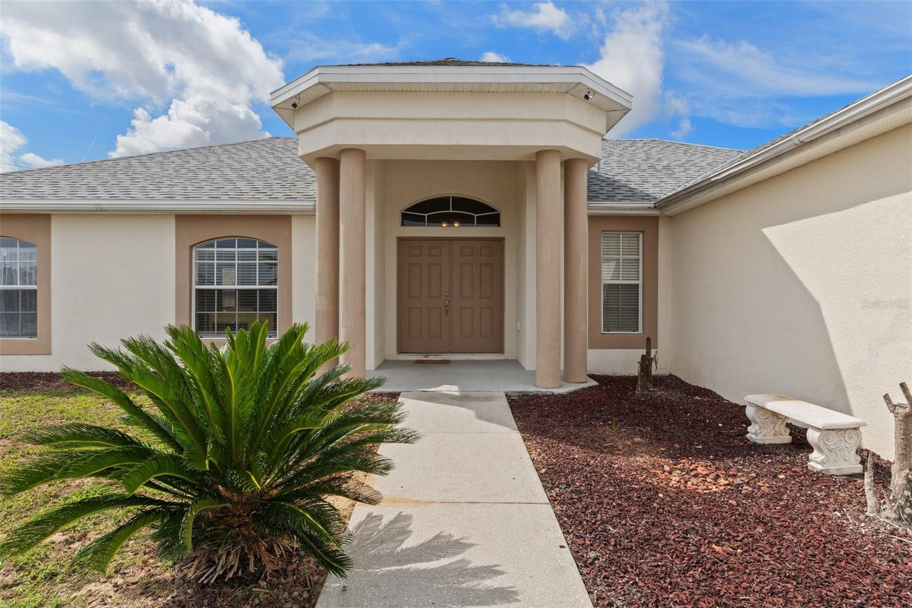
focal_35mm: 20
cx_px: 456
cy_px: 304
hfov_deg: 85.4
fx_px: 494
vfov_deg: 63.2
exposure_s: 1/200
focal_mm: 13
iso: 250
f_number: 8
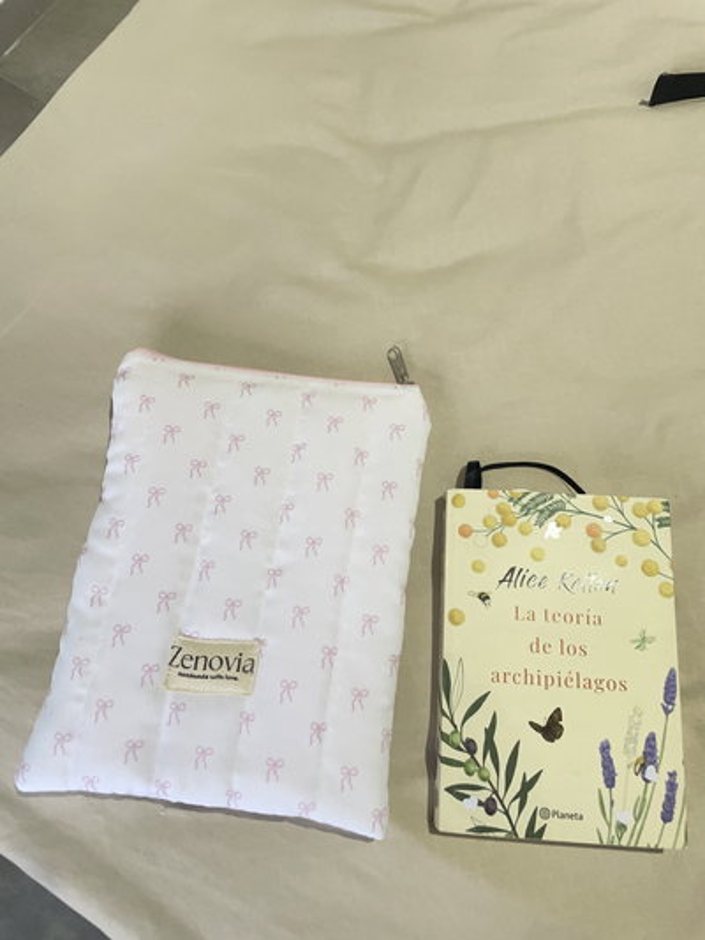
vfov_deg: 67.3
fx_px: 706
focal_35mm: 26
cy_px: 470
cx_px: 352
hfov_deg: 53.1
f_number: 1.6
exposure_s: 1/50
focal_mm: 4.2
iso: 200
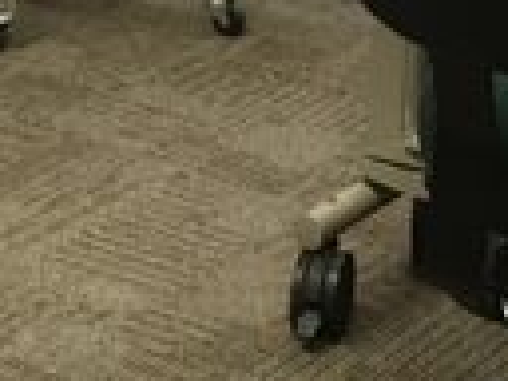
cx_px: 754
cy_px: -587
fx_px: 2656
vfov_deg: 7.6
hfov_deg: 10.6
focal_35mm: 181
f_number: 2.2
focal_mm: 4.15
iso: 100
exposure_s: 1/30
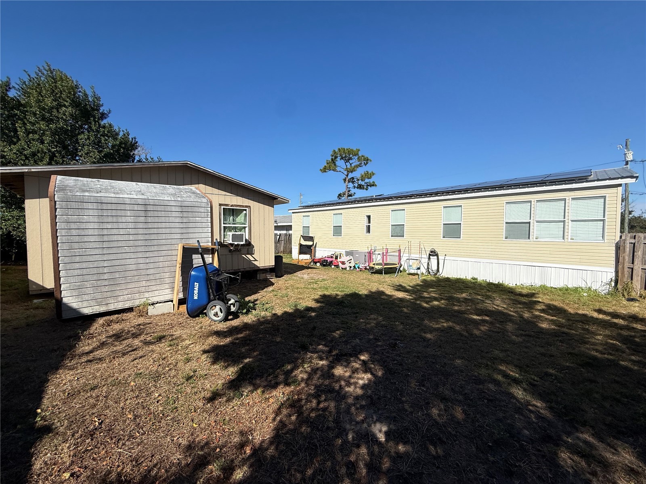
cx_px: 323
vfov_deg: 85.7
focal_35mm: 14
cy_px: 242
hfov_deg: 102.1
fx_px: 261
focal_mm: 2.22
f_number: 2.2
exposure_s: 1/4425
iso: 50
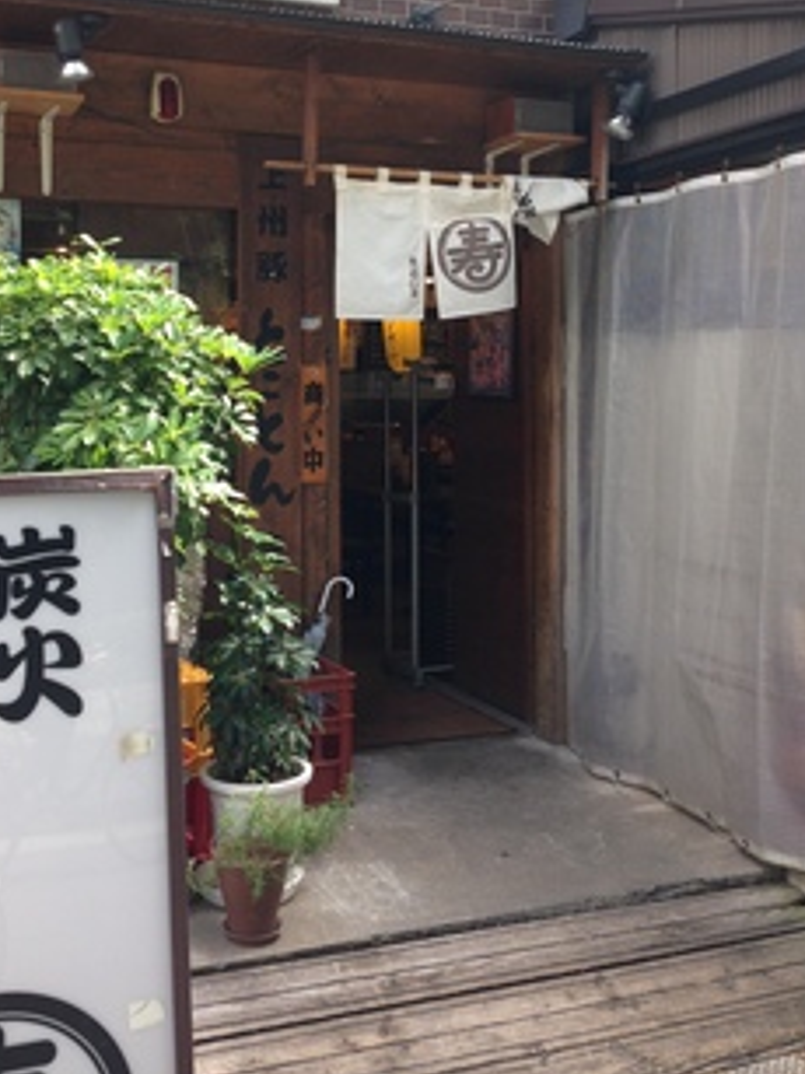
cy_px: 385
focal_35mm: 43
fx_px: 1334
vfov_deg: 43.4
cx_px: 340
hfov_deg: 33.5
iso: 50
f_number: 2.4
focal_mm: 4.12
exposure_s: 1/145
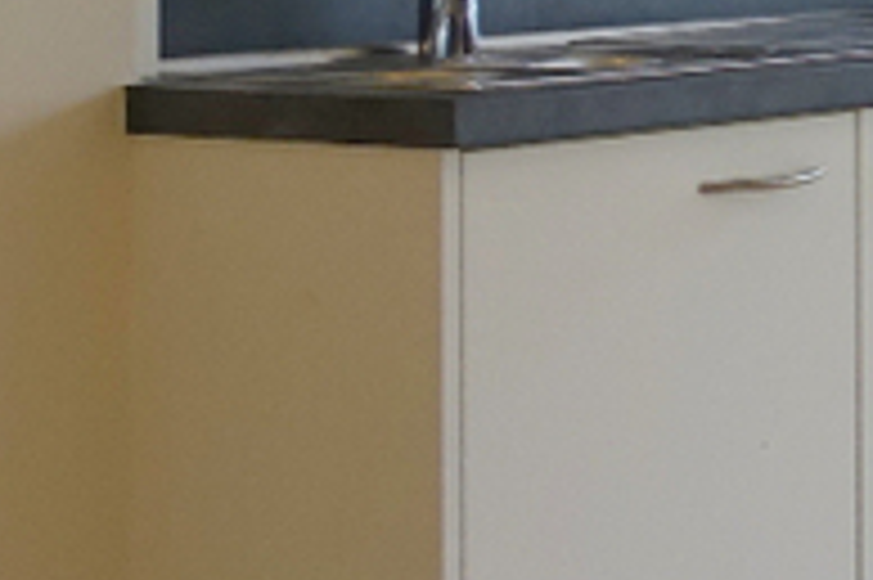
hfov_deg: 10.7
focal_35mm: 167
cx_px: 2016
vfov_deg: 8.1
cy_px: -207
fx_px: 4046
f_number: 2.8
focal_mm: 8.8
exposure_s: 1/40
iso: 125
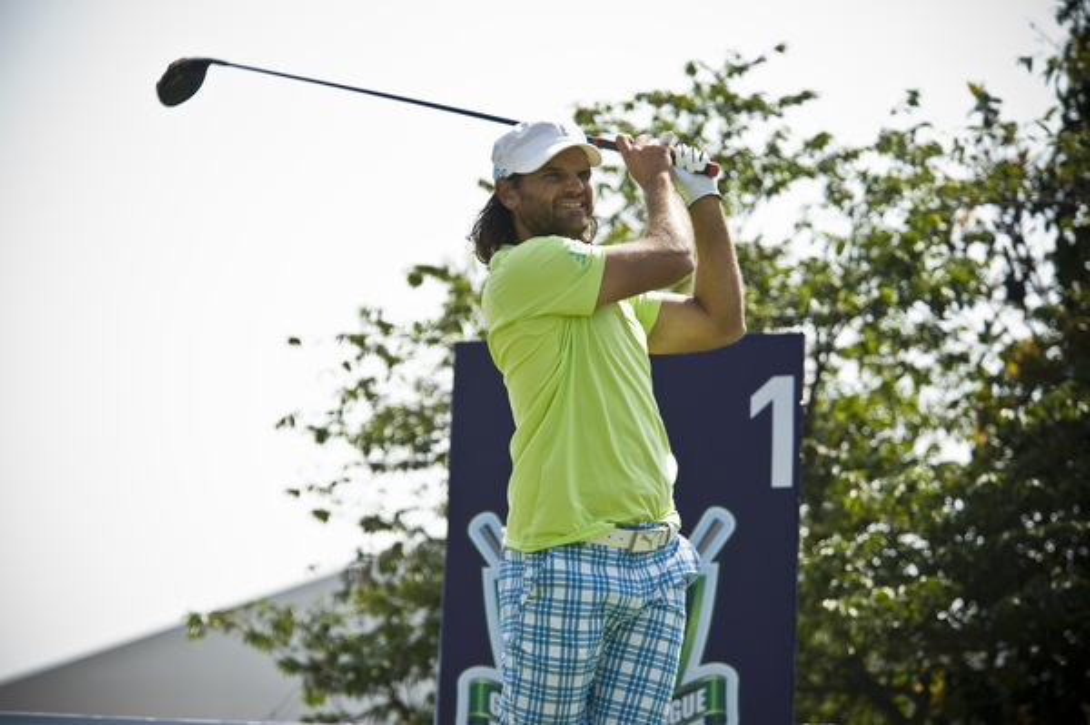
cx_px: 545
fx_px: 6050
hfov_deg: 10.3
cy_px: 362
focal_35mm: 200
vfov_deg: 6.9
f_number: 5.3
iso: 200
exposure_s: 1/500
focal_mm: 200
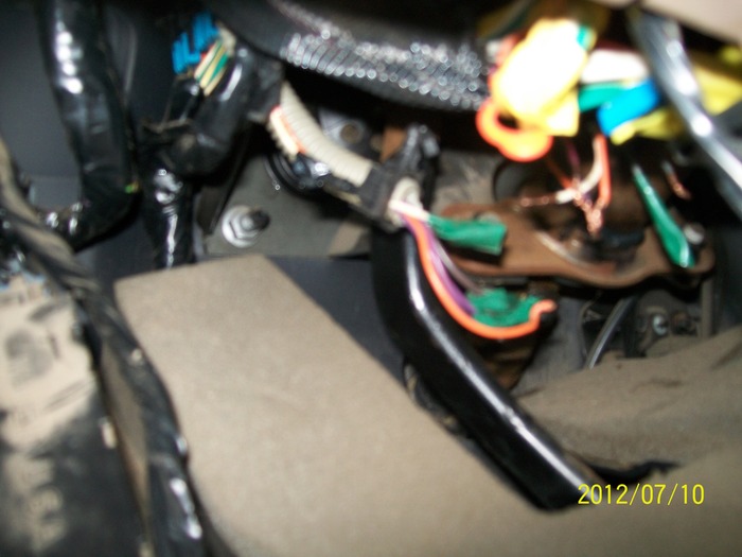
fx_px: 772
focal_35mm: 36
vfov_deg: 39.7
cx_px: 371
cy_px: 278
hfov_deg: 51.4
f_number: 2.7
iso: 80
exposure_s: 1/30
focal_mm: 6
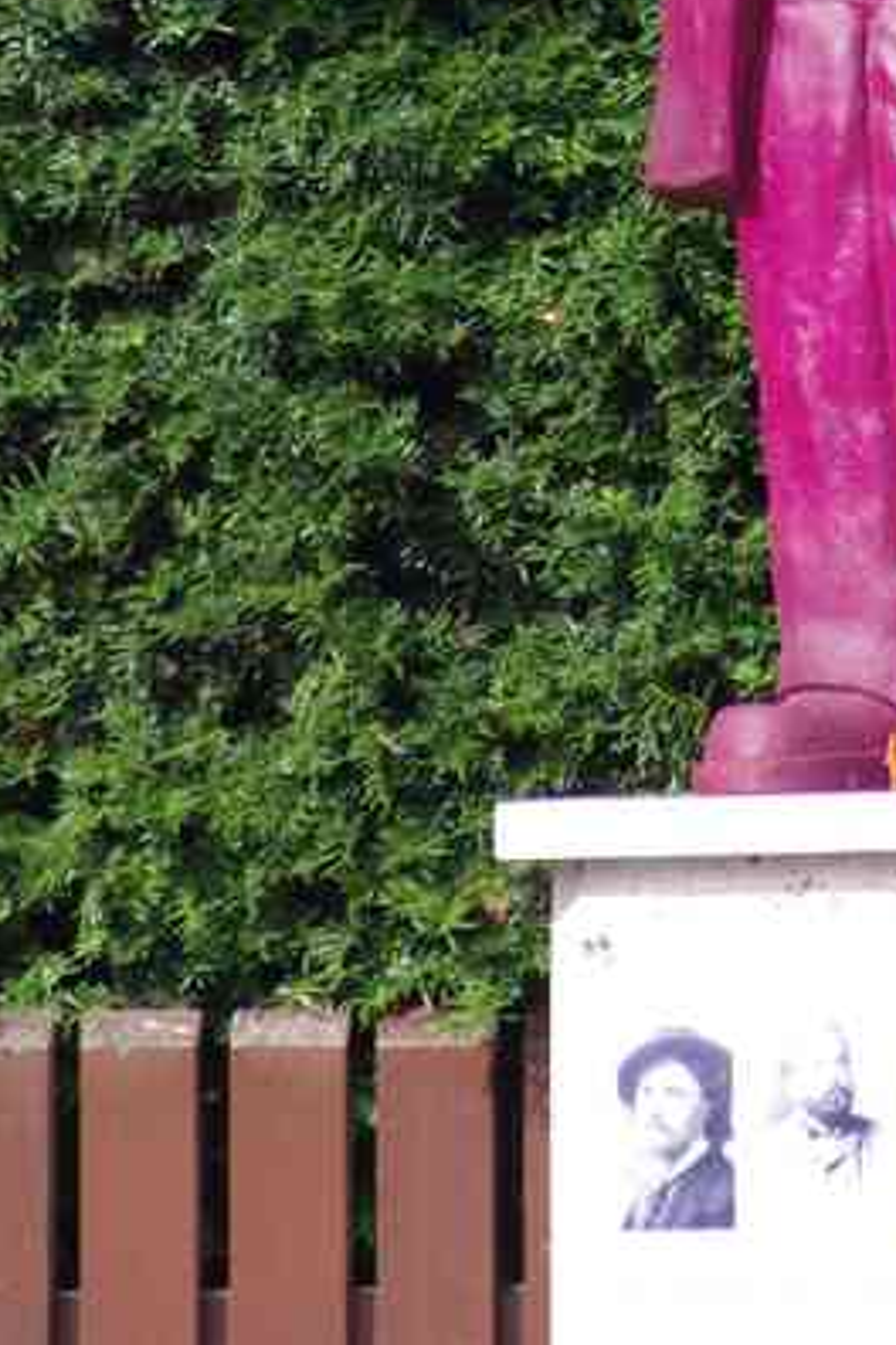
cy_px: -151
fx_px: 42370
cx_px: 825
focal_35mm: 1135
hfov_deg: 1.2
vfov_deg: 1.8
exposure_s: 1/320
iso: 1600
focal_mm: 300
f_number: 9
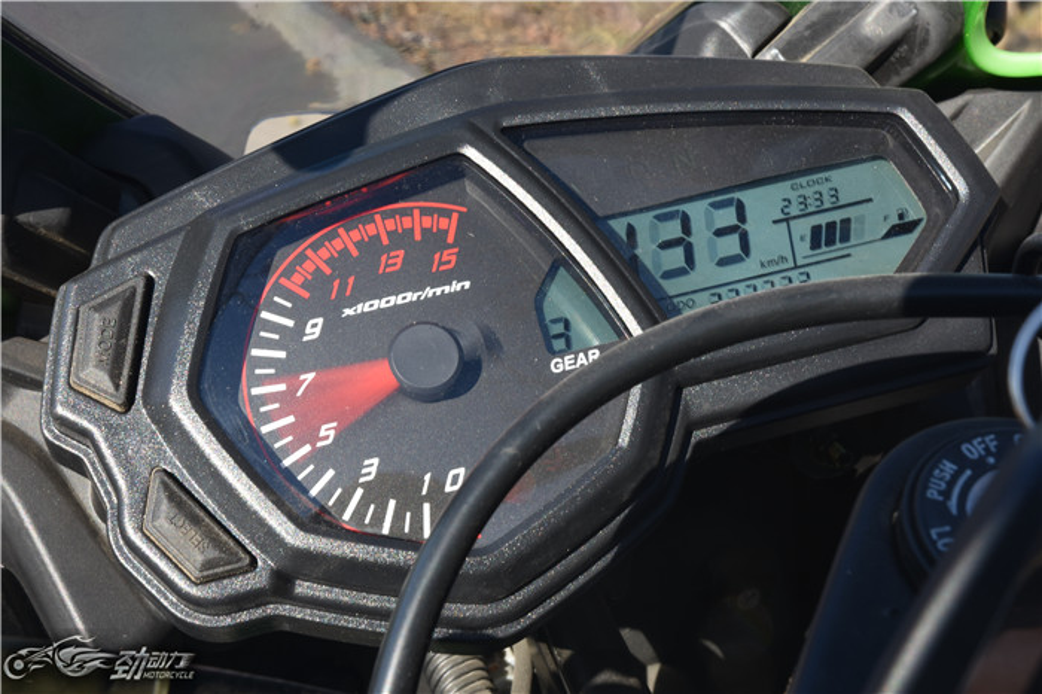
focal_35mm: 52
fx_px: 1519
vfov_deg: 25.7
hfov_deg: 37.9
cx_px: 521
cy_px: 347
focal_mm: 35
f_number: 16
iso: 100
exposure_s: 1/10
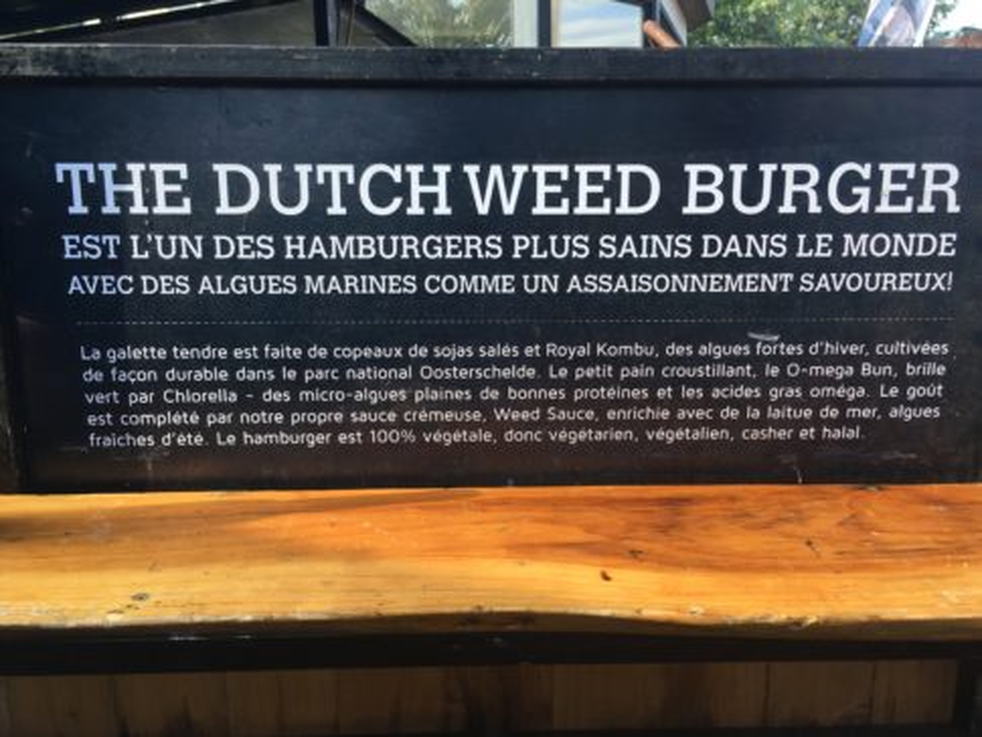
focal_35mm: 29
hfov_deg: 61.6
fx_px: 823
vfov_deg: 48.2
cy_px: 368
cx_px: 491
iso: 25
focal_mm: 4.15
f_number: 2.2
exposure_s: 1/308
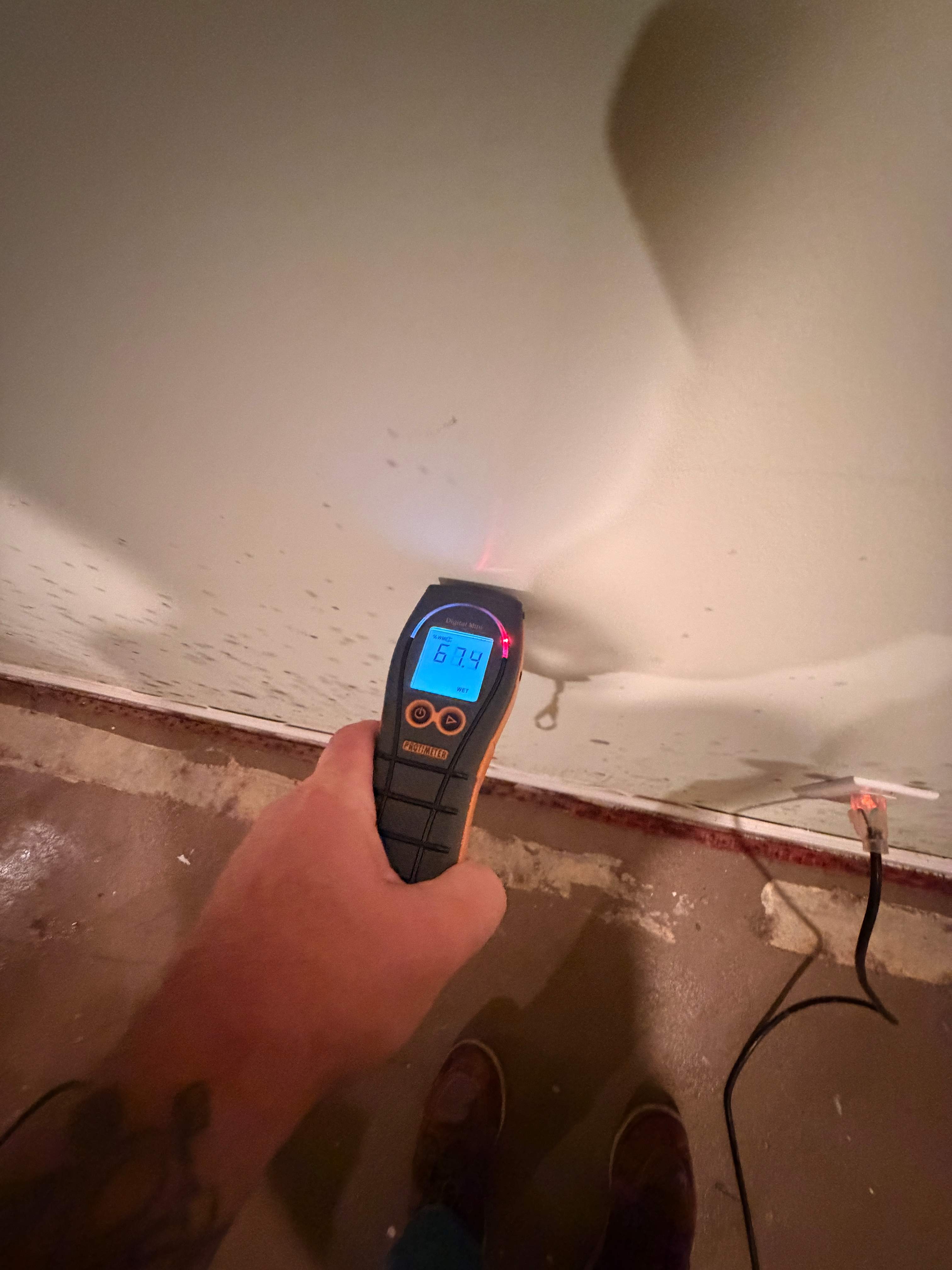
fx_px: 513
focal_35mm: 14
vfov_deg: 102.1
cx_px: 476
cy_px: 635
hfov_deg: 85.7
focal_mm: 2.22
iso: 1250
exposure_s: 1/40
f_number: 2.2
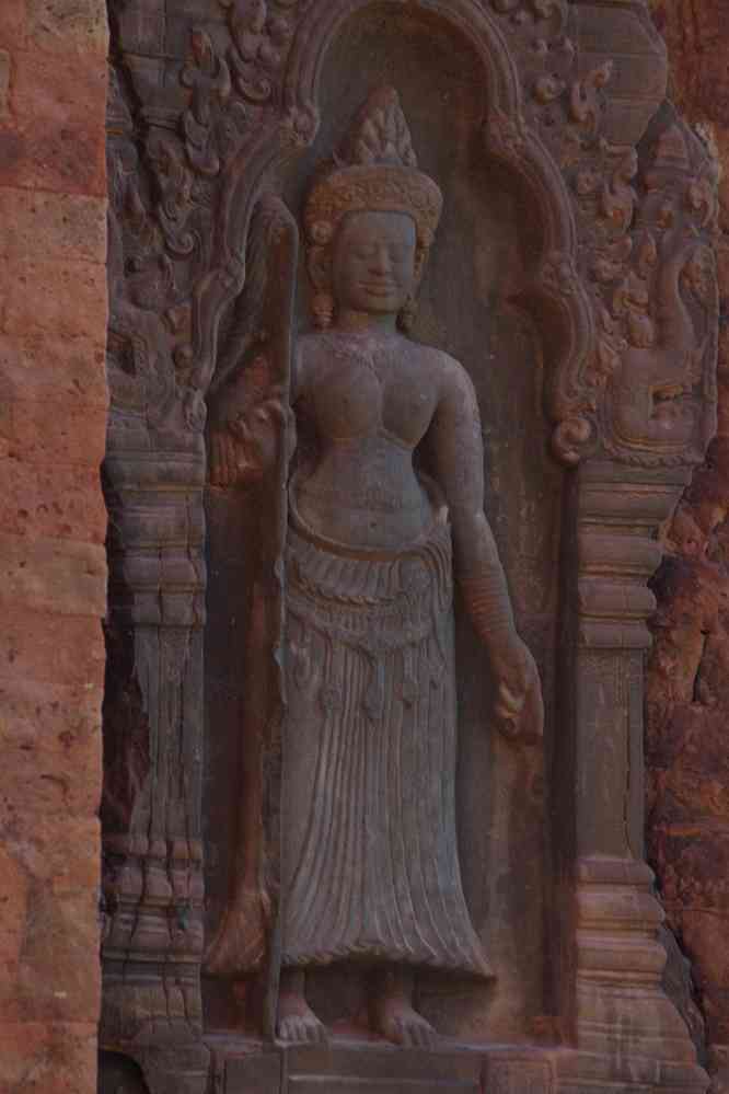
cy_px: 547
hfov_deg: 6.8
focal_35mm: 202
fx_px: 6150
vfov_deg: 10.2
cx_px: 364
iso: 800
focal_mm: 135
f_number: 7.1
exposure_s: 1/200
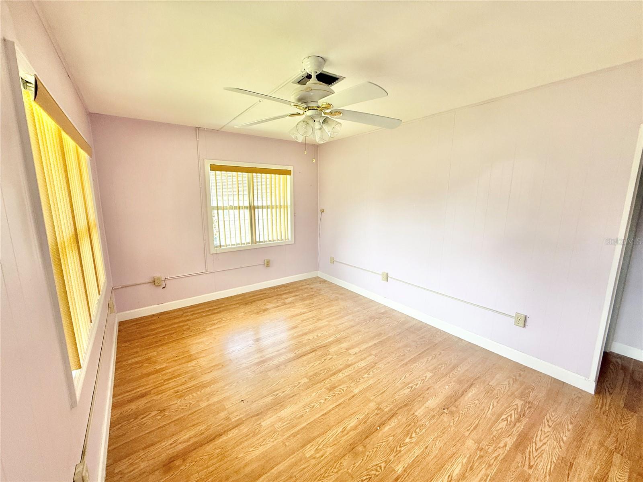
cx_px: 322
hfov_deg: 102.1
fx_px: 260
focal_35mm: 14
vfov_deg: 85.7
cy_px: 241
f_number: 2.2
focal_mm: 2.22
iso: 100
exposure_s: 1/99
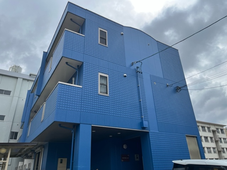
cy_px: 85
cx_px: 114
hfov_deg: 67.3
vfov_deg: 53.1
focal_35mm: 26
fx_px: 170
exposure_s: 1/3049
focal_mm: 5.1
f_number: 1.6
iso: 50
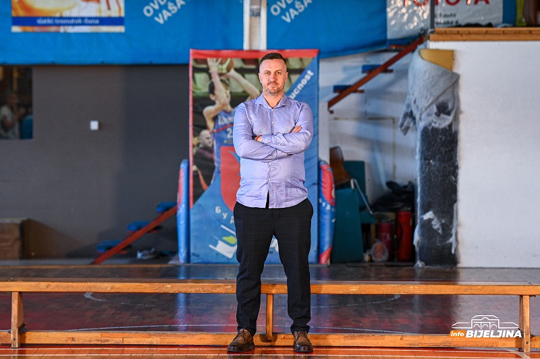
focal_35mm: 120
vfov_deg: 11.4
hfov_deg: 17.1
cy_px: 180
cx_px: 270
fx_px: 1798
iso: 1600
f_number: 2.8
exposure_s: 1/500
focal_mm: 120
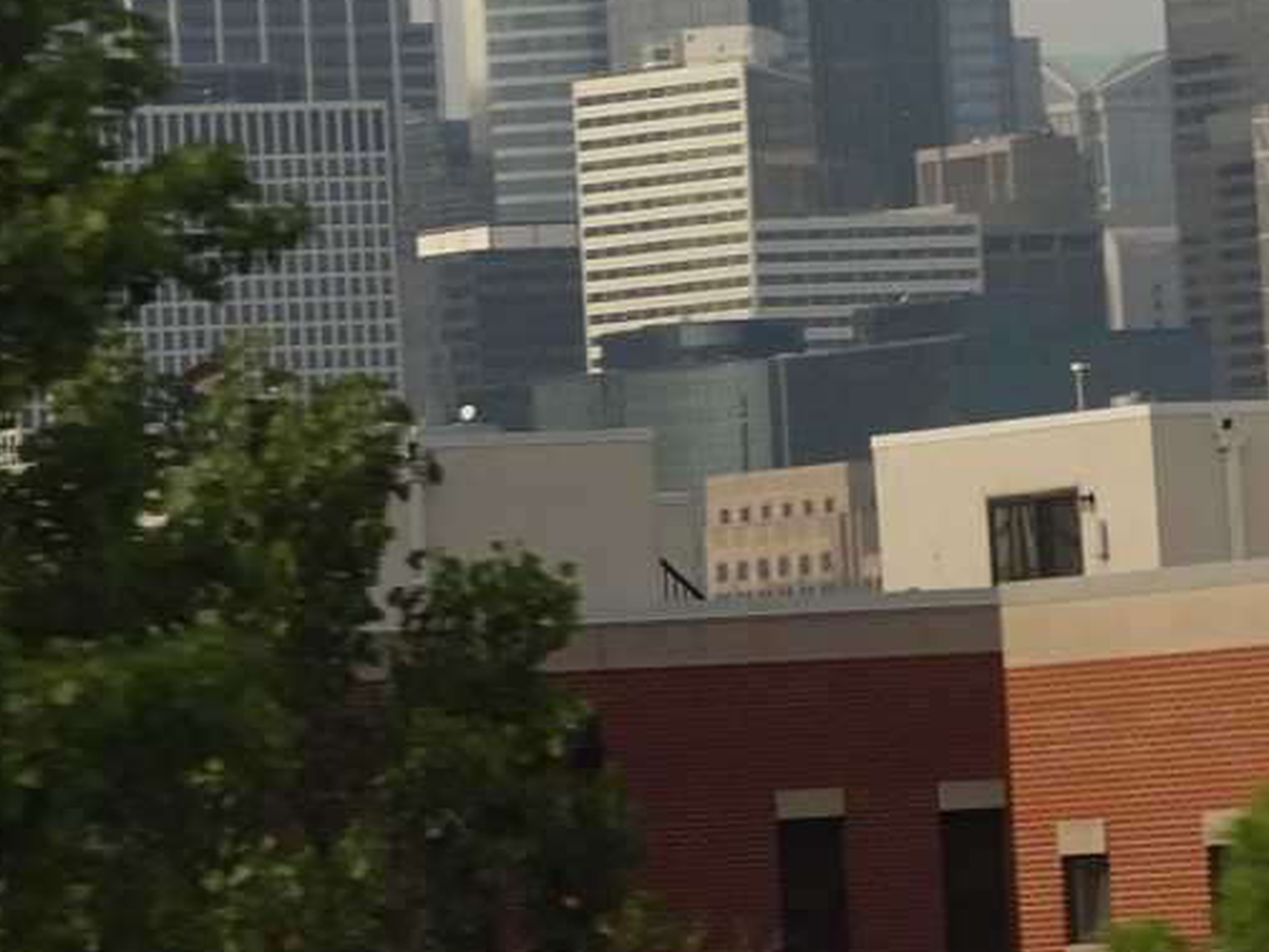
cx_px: 1497
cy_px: -373
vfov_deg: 3.7
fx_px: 14737
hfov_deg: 4.9
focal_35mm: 402
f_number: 5.6
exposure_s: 1/160
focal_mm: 23.73
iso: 200
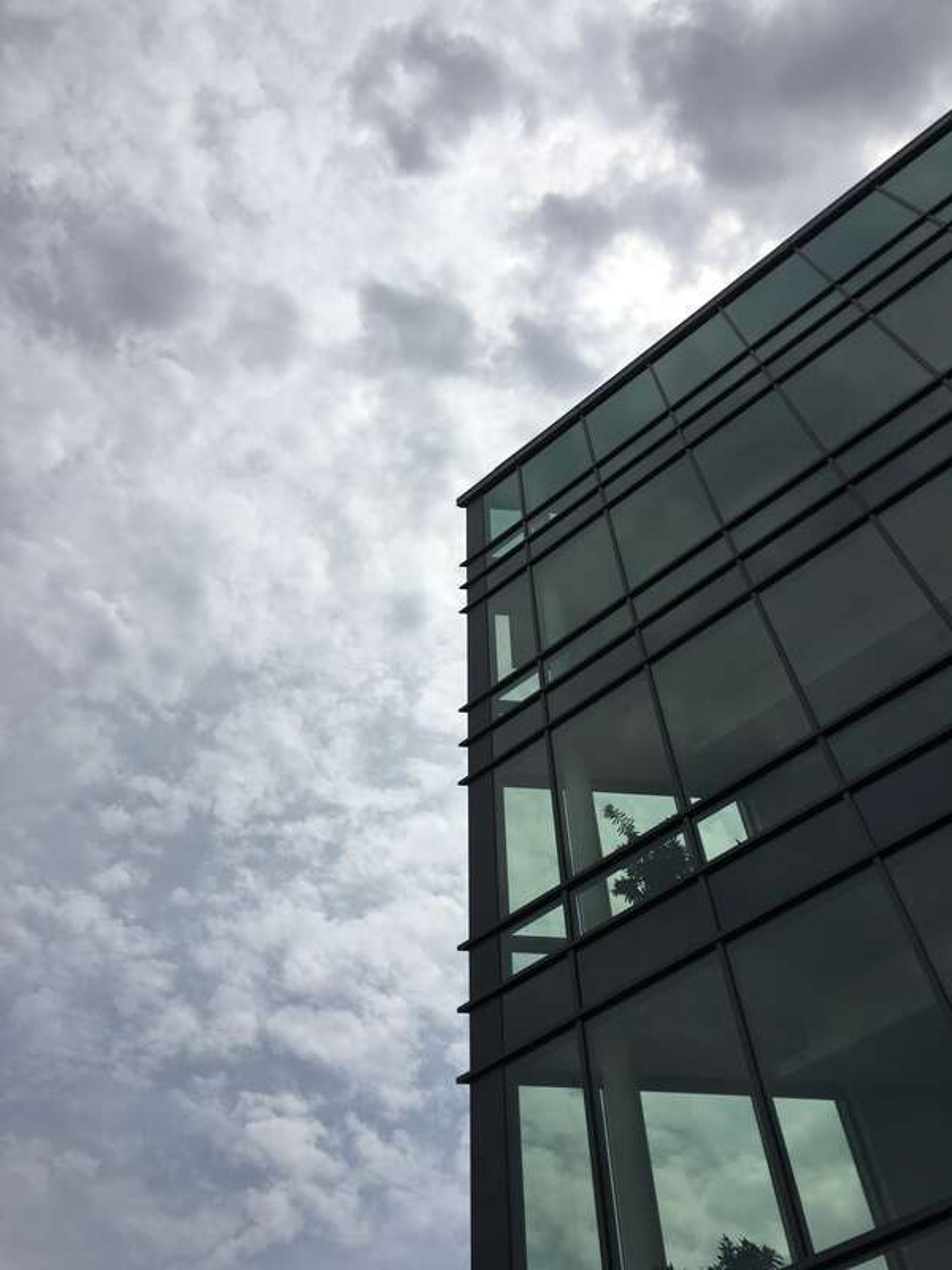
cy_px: 635
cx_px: 476
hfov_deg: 48.2
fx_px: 1063
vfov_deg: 61.7
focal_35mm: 29
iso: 25
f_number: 2.2
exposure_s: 1/7692
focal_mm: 4.15
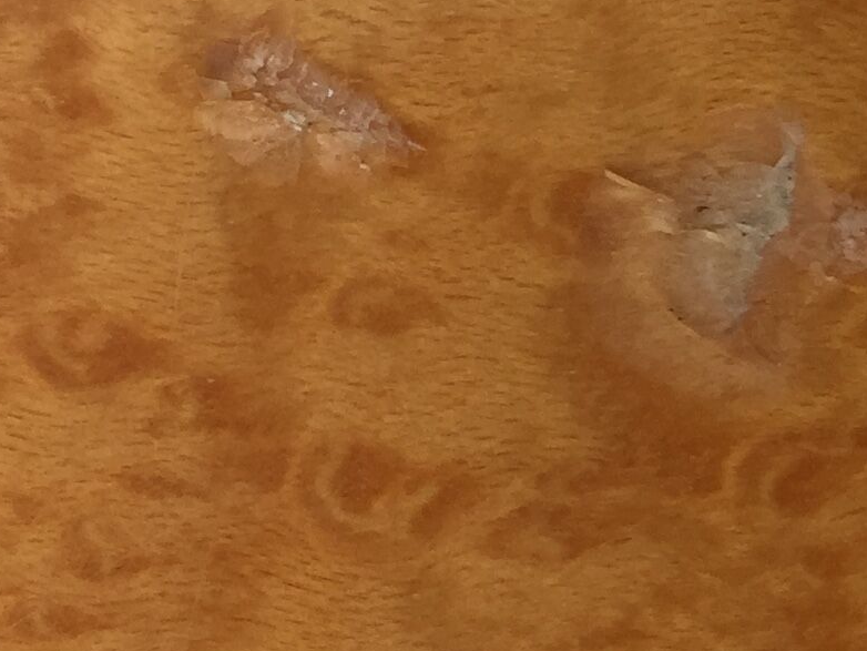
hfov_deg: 14.0
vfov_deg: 12.2
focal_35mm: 121
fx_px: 3032
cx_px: -796
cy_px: 143
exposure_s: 1/1319
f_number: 2.2
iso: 32
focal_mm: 4.15
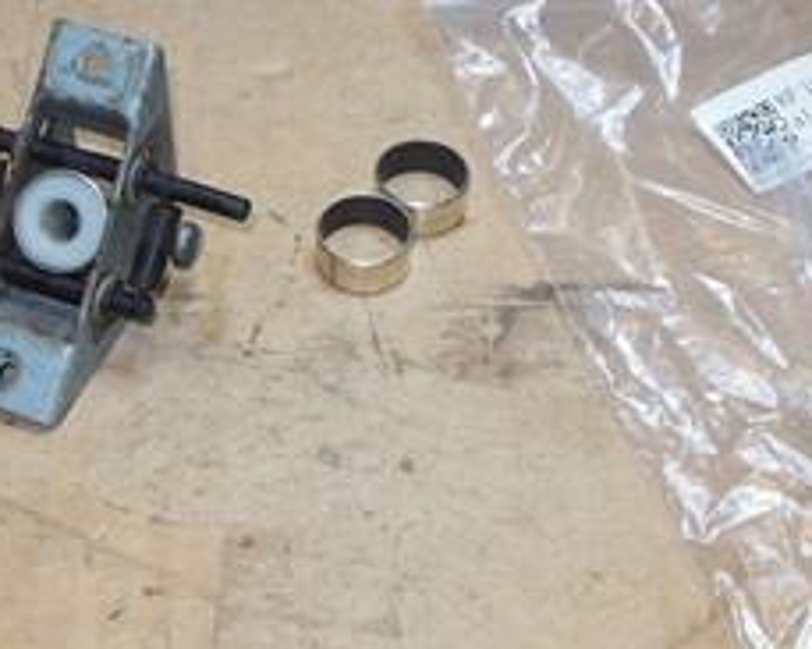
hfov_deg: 30.0
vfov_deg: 24.0
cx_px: 379
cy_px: 199
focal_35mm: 63
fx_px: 1513
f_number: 3.5
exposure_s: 1/30
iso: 125
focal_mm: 6
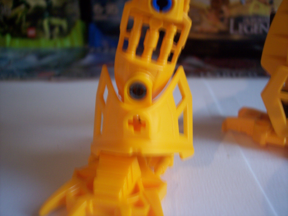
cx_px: 144
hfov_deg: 47.9
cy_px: 108
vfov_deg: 36.8
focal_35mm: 39
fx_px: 324
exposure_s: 1/15
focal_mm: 8
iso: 200
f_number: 3.4
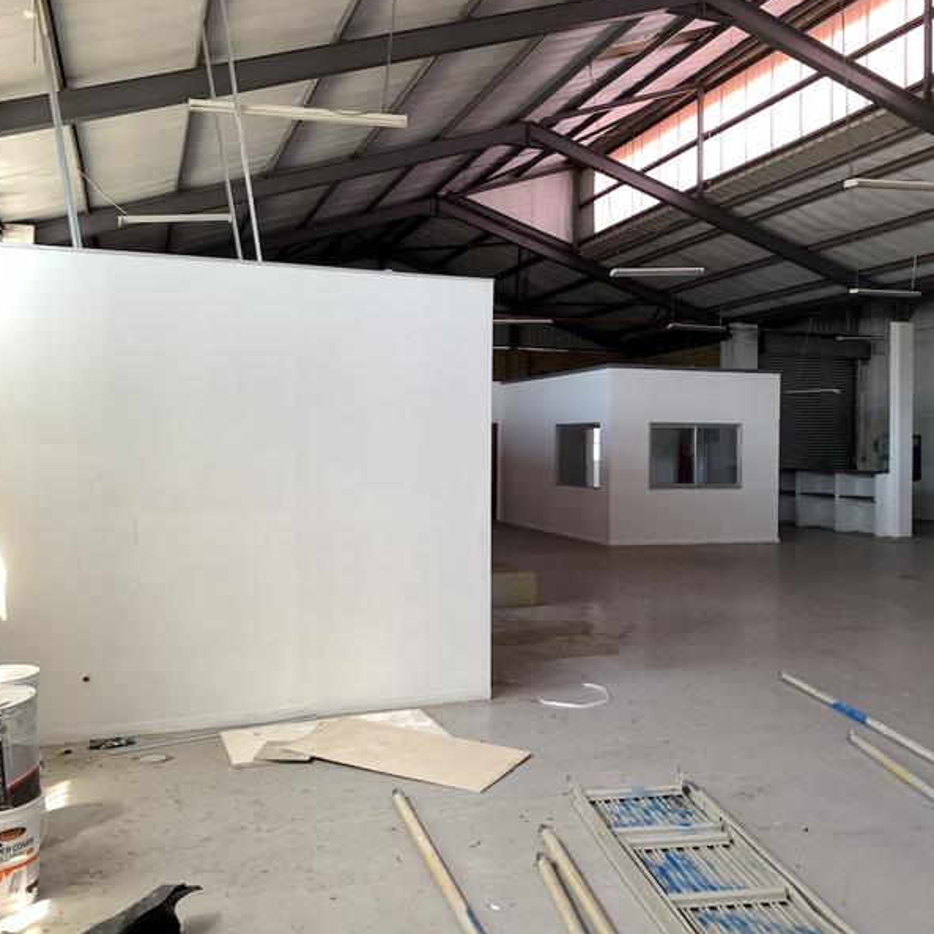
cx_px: 493
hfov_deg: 52.5
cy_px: 463
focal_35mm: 31
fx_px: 946
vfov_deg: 52.5
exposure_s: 1/115
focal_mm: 4.25
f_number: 1.8
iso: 100
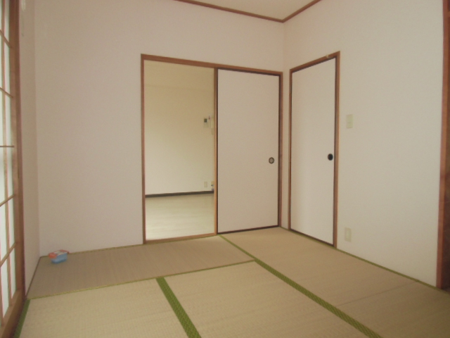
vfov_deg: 56.8
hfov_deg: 71.6
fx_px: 312
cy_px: 169
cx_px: 225
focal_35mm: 24
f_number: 3
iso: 200
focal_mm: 4.24
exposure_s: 1/100
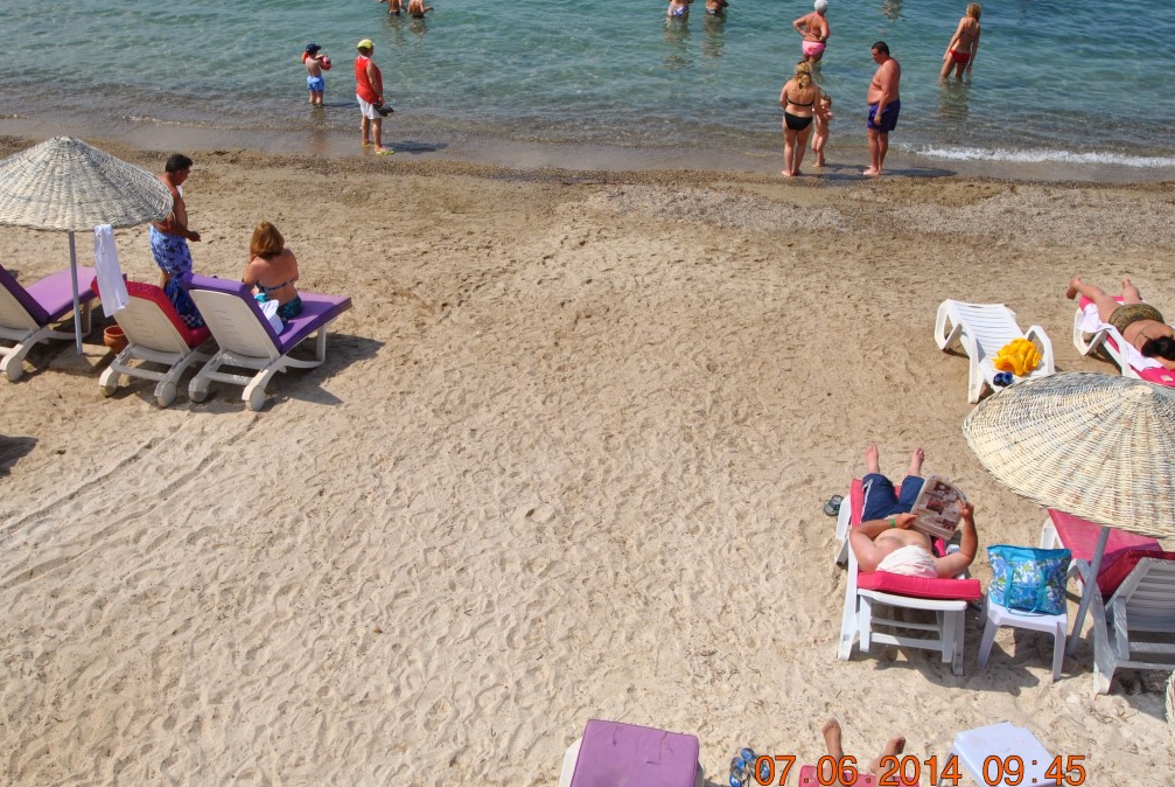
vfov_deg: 32.7
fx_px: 1340
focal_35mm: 41
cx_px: 544
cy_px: 390
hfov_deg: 47.3
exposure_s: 1/320
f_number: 9
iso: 100
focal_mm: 24
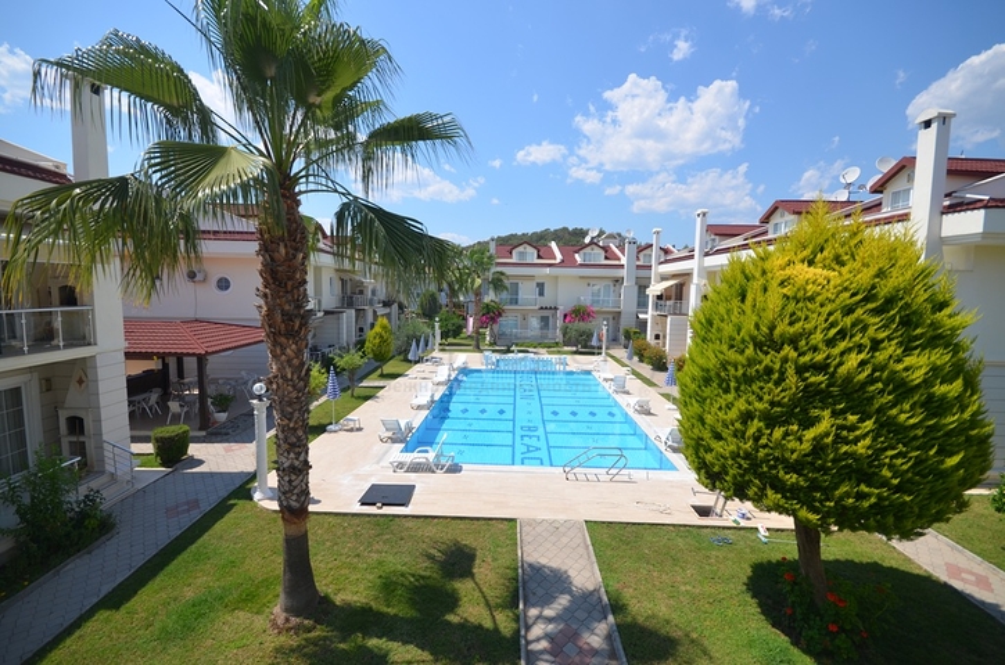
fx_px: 418
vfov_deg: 77.1
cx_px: 502
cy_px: 332
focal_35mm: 15
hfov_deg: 100.5
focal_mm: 10
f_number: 8
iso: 100
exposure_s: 1/320
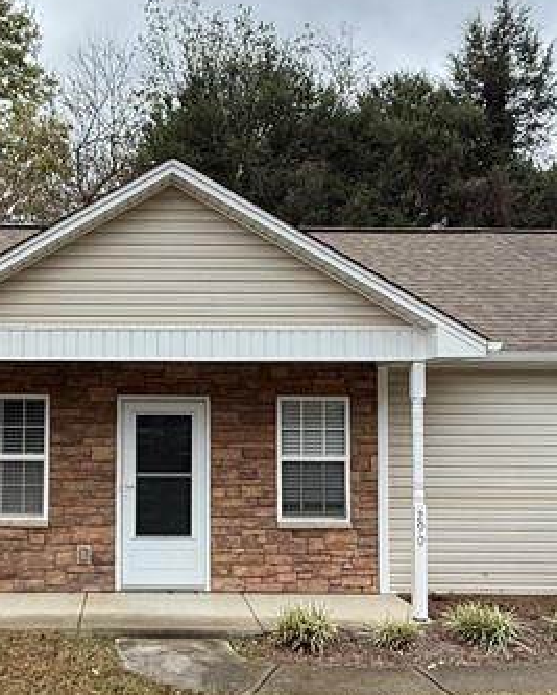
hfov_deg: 34.8
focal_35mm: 42
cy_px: 372
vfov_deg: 43.8
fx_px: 864
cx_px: 127
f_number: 2.2
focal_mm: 2.22
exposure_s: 1/638
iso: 64
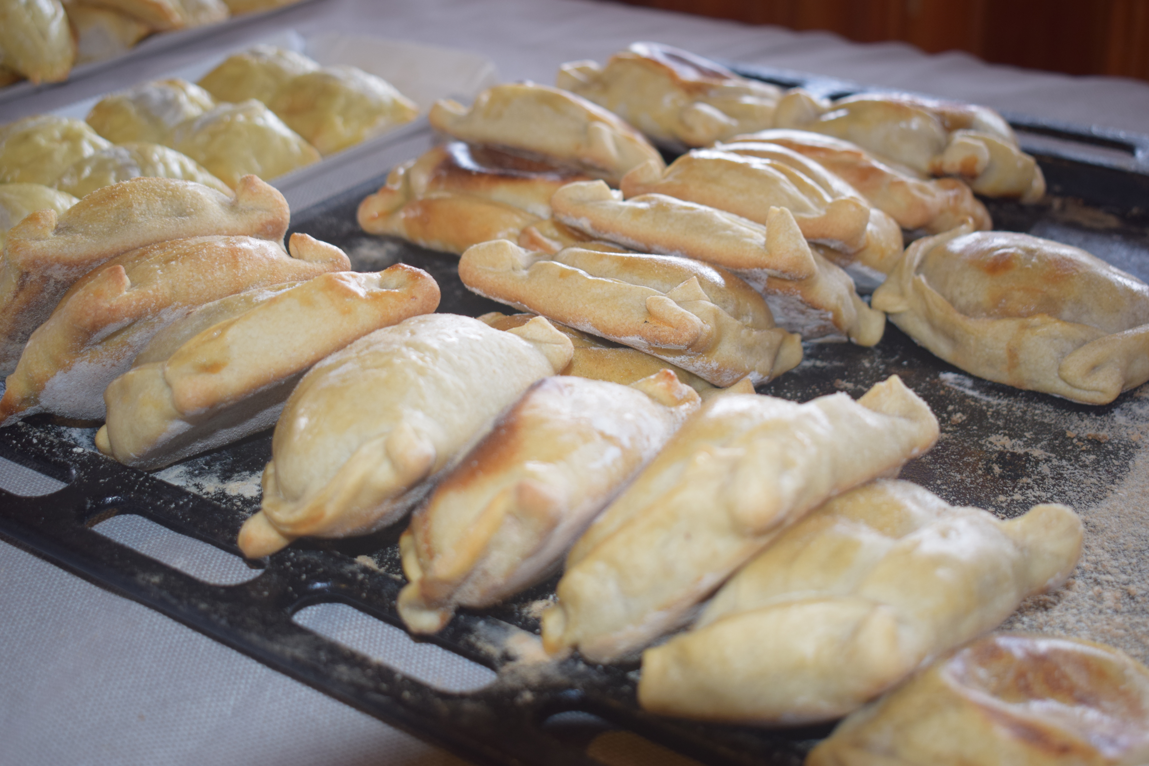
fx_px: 1723
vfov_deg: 25.1
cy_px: 383
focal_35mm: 54
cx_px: 574
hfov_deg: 36.9
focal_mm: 36
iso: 450
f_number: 4.8
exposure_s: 1/30
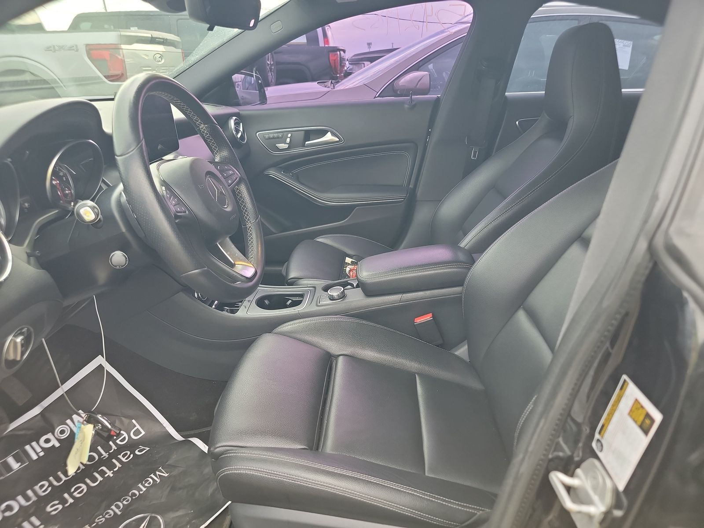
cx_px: 352
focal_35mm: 24
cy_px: 264
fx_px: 488
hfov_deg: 71.6
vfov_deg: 56.8
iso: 115
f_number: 1.8
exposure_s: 1/59
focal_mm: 6.7
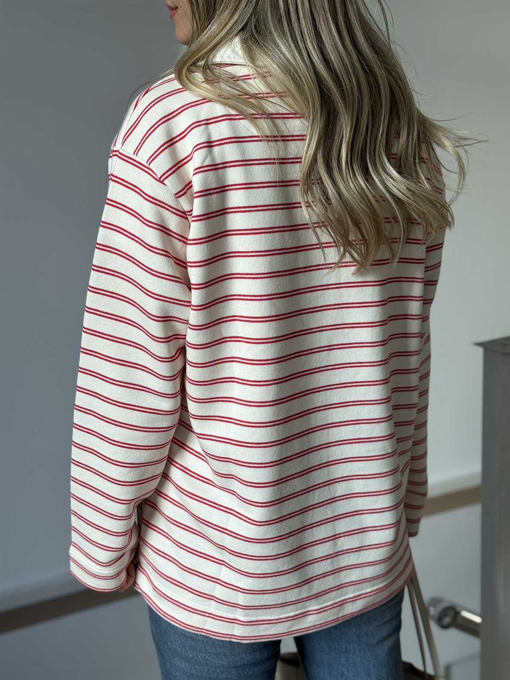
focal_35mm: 48
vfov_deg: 39.7
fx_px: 943
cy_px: 340
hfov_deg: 30.3
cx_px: 255
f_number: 1.78
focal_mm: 6.76
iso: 64
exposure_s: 1/144
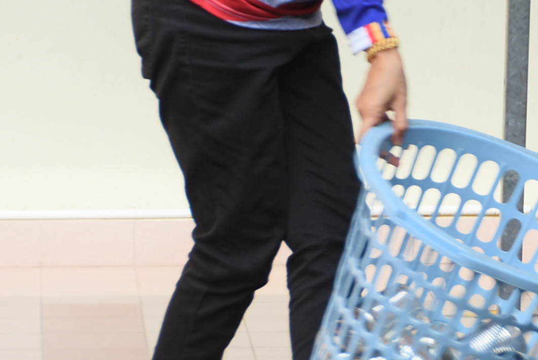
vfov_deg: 4.6
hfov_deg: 6.9
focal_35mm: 296
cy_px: 321
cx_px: 499
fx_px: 4426
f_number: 5
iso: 125
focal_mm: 70
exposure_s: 1/160
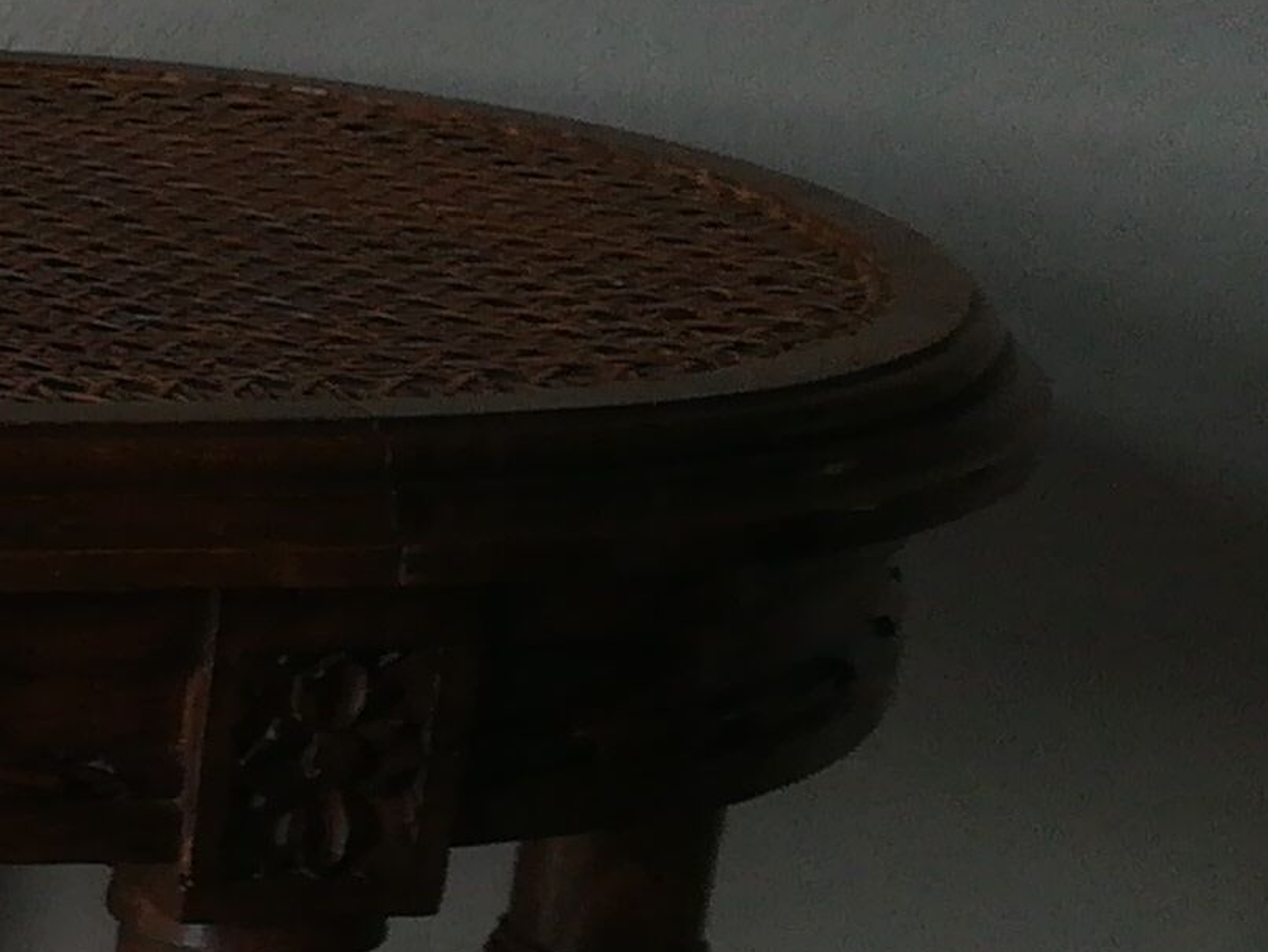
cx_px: -1749
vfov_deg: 11.5
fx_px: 4690
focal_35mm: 128
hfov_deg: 12.3
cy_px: 809
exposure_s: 1/50
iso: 64
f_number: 2.2
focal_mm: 3.83
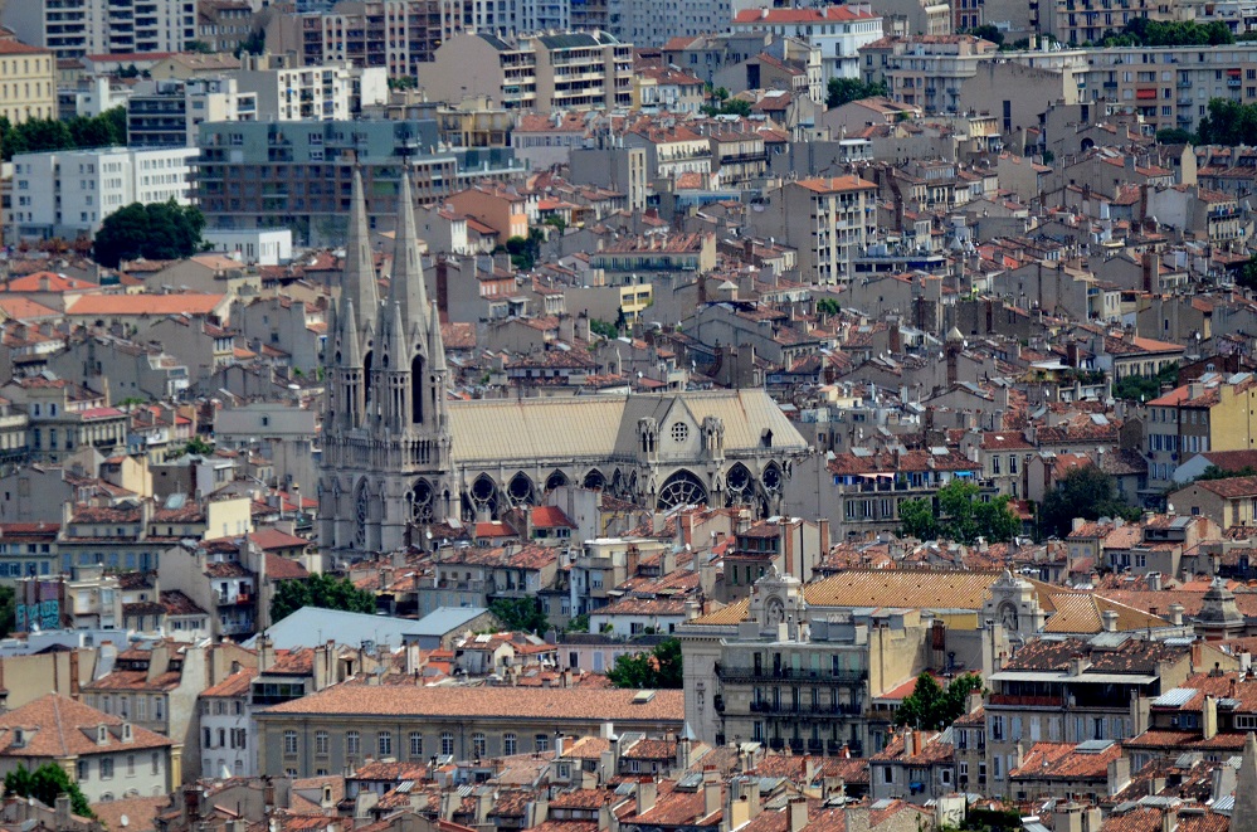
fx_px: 15675
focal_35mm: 450
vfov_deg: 3.0
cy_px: 416
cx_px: 628
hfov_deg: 4.6
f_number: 5.6
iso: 1800
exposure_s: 1/8000
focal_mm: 300
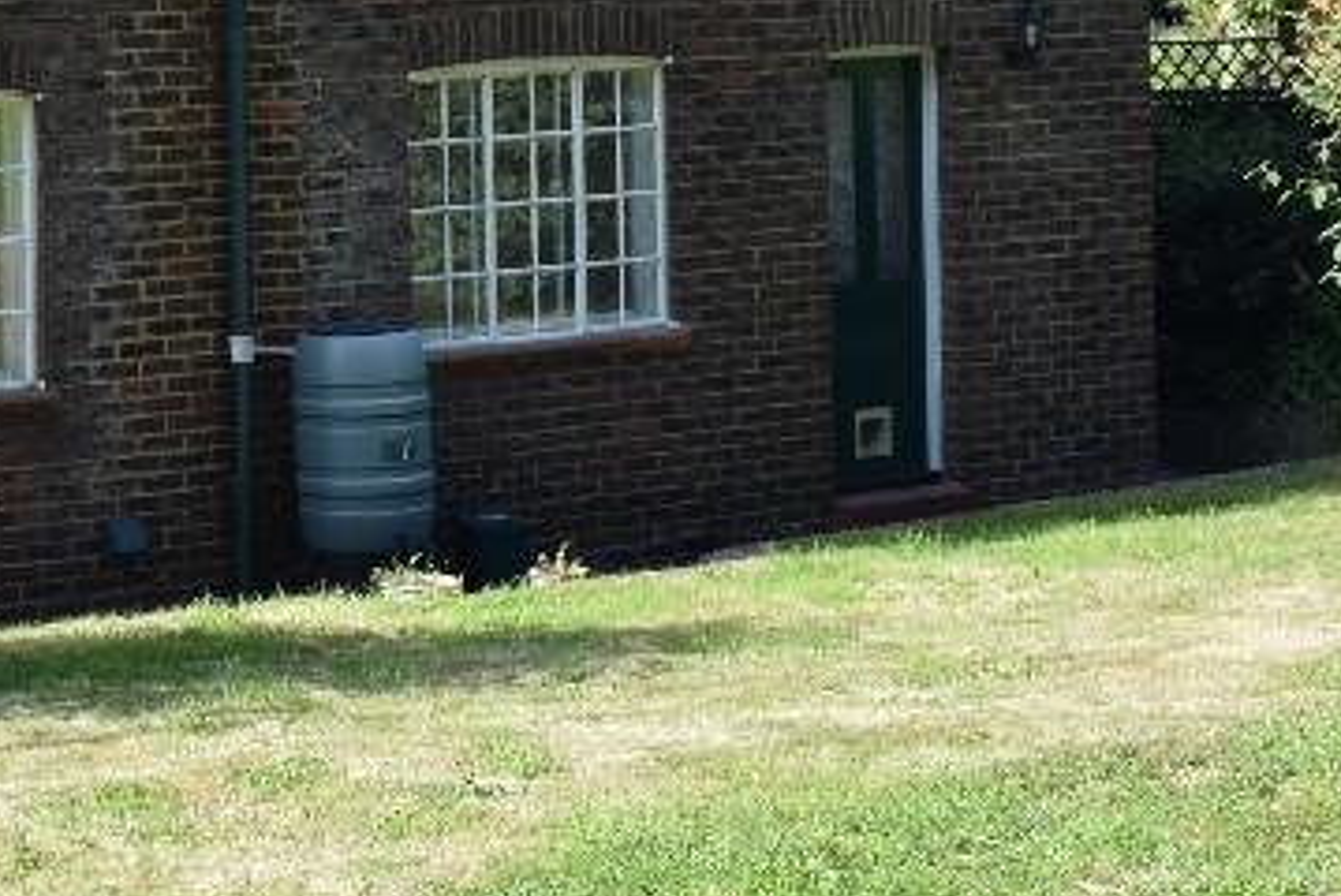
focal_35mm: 115
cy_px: -297
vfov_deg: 11.6
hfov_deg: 17.0
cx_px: -205
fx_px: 4303
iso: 100
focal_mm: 27
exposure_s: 1/160
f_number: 6.3
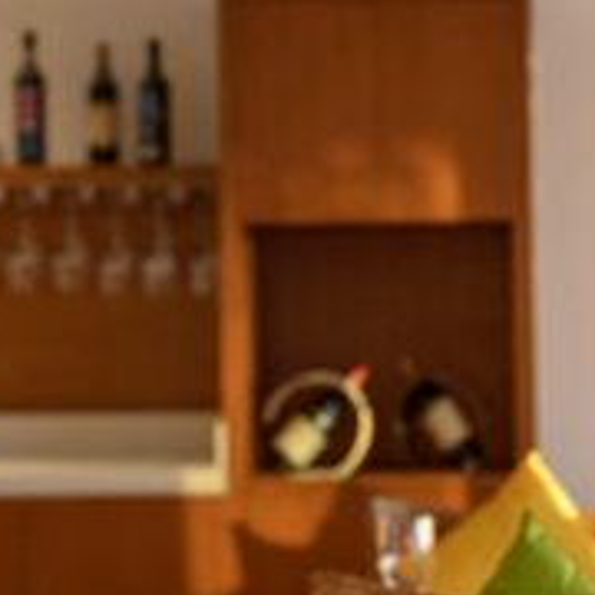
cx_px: 552
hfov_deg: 7.8
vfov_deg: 7.8
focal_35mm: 225
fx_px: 4375
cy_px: 478
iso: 320
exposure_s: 1/100
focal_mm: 70
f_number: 2.8
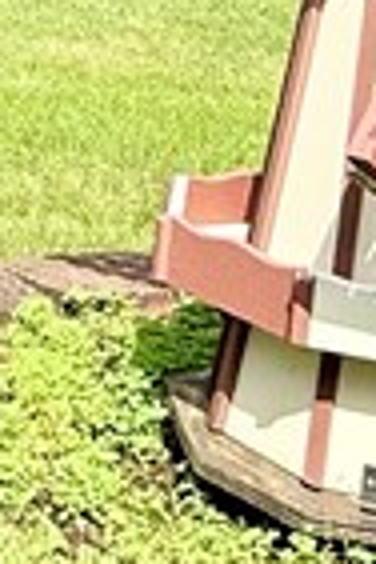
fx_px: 1661
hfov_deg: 11.1
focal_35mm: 106
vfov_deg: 18.0
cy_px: -176
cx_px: -496
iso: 50
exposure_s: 1/770
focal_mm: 2.22
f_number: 2.2
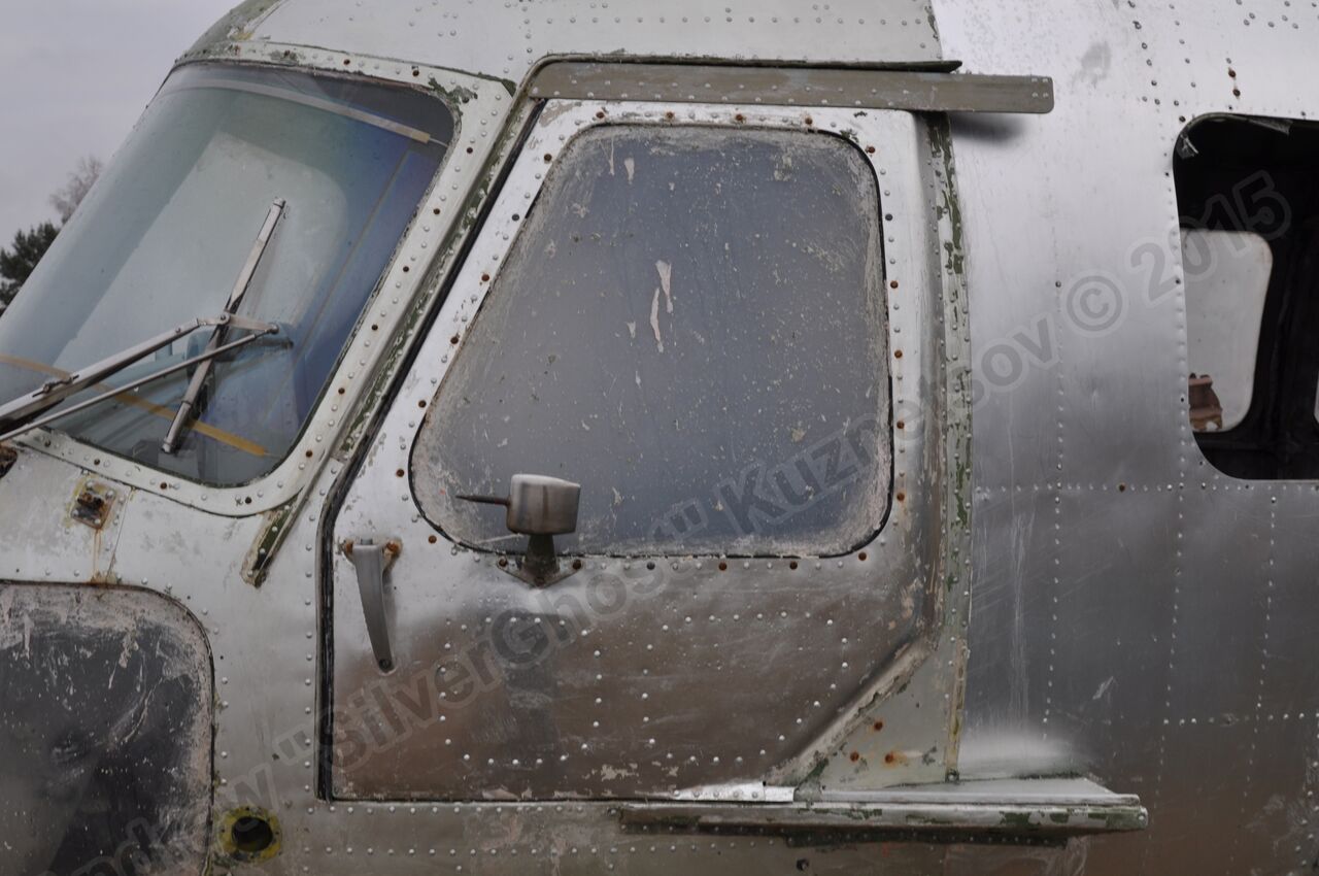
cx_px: 660
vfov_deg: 31.8
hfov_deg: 46.5
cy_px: 438
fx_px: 1537
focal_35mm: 42
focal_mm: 28
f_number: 8
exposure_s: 1/100
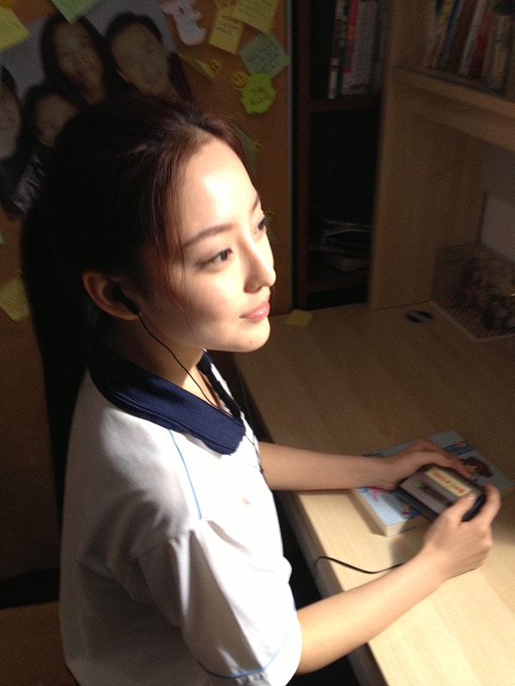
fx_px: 655
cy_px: 343
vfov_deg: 55.4
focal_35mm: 33
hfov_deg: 42.9
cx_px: 258
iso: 100
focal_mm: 4.13
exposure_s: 1/20
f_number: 2.4
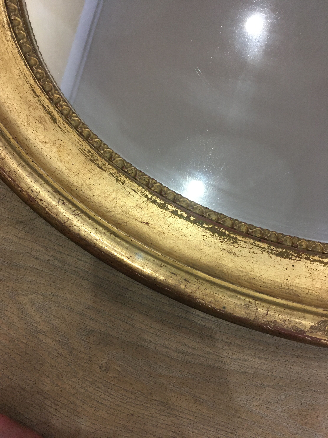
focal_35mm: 29
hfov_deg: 48.2
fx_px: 366
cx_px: 164
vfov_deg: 61.7
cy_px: 219
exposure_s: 1/33
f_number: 2.2
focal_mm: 4.15
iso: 160
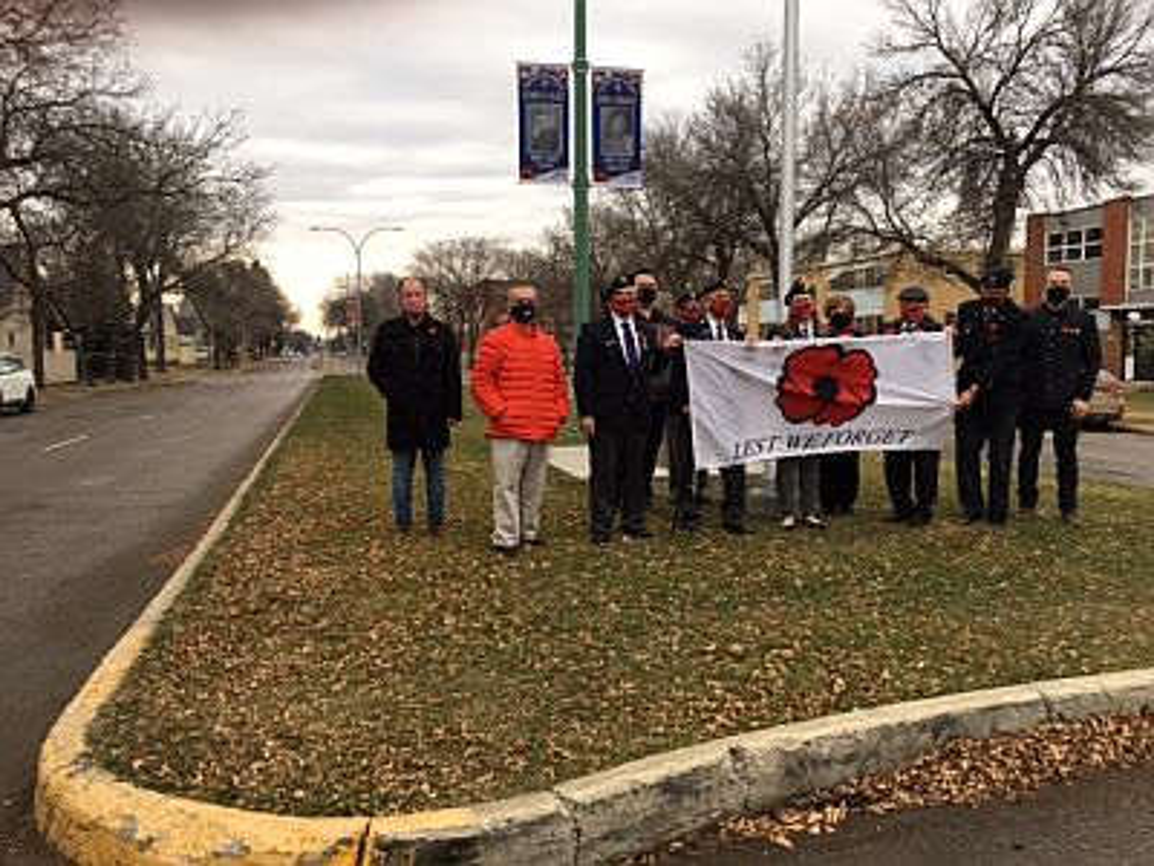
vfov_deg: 48.2
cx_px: 577
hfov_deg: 61.7
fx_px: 967
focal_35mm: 29
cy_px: 433
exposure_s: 1/120
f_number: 2.2
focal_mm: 4.15
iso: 40
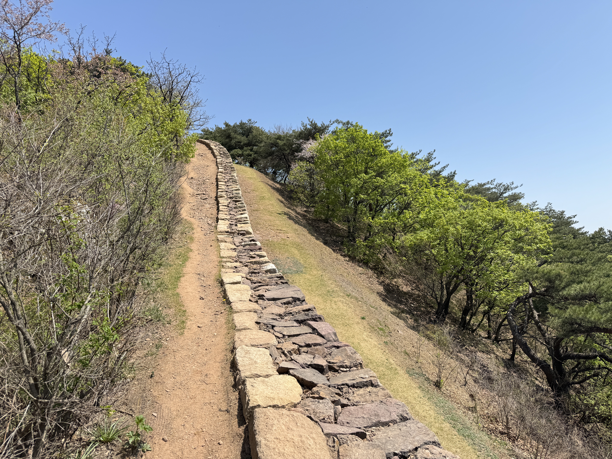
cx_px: 306
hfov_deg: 71.6
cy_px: 230
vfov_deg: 56.8
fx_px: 424
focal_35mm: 24
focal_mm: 6.76
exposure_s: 1/3597
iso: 80
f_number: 1.78
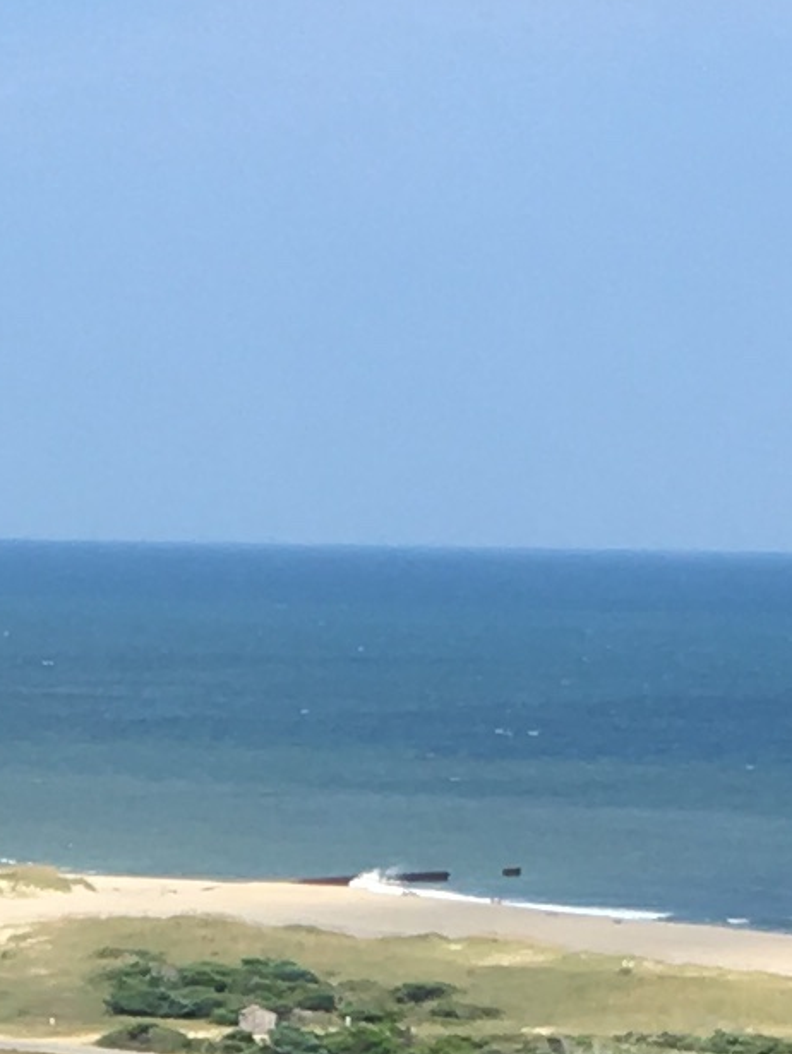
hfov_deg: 7.8
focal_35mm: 190
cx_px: 154
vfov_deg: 10.1
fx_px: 5790
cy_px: 1585
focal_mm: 4.15
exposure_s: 1/1026
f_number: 2.2
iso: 25
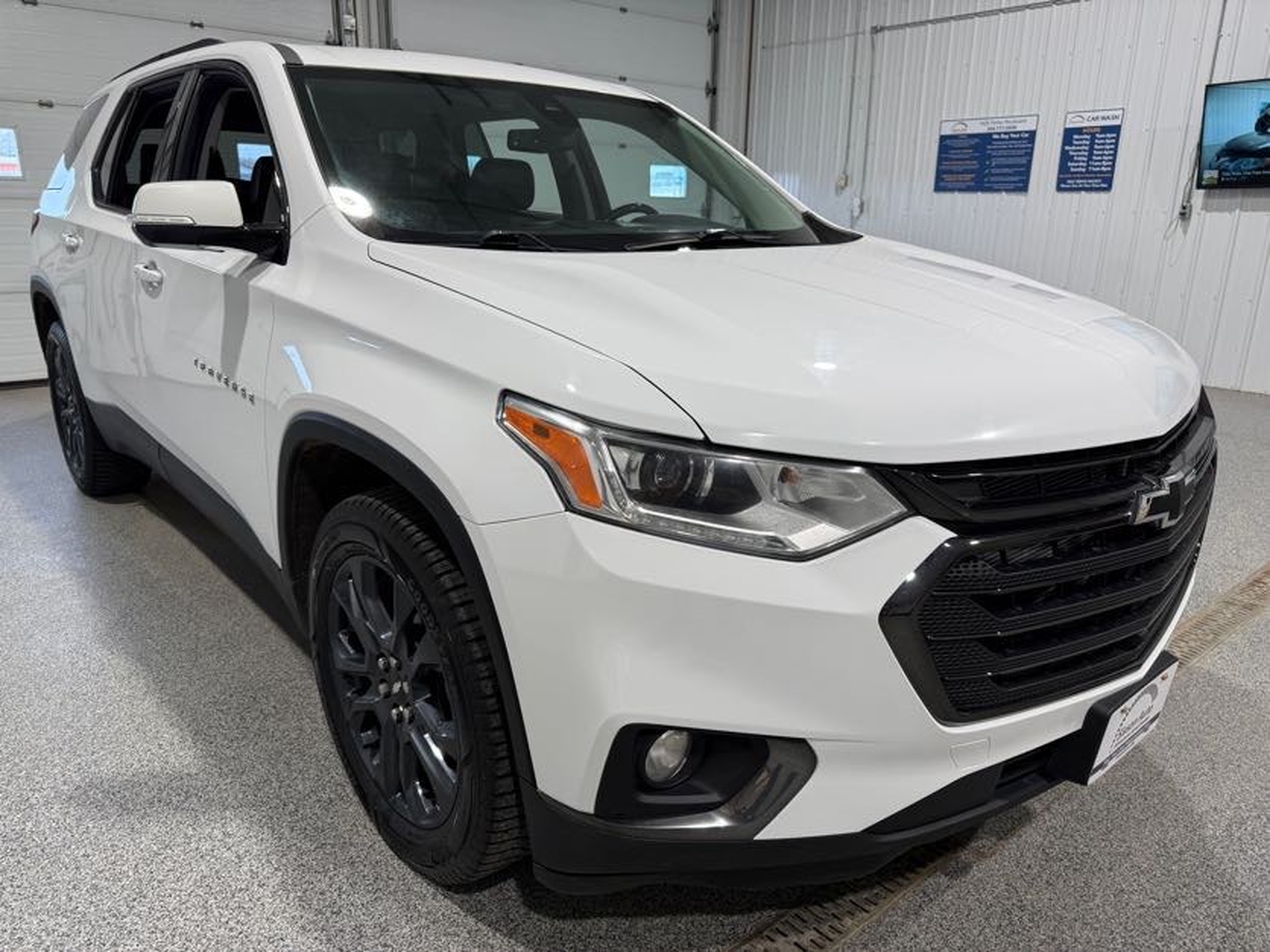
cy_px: 476
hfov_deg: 71.6
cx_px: 635
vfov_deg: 56.8
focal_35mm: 24
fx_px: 881
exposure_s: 1/120
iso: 80
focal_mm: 6.76
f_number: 1.78
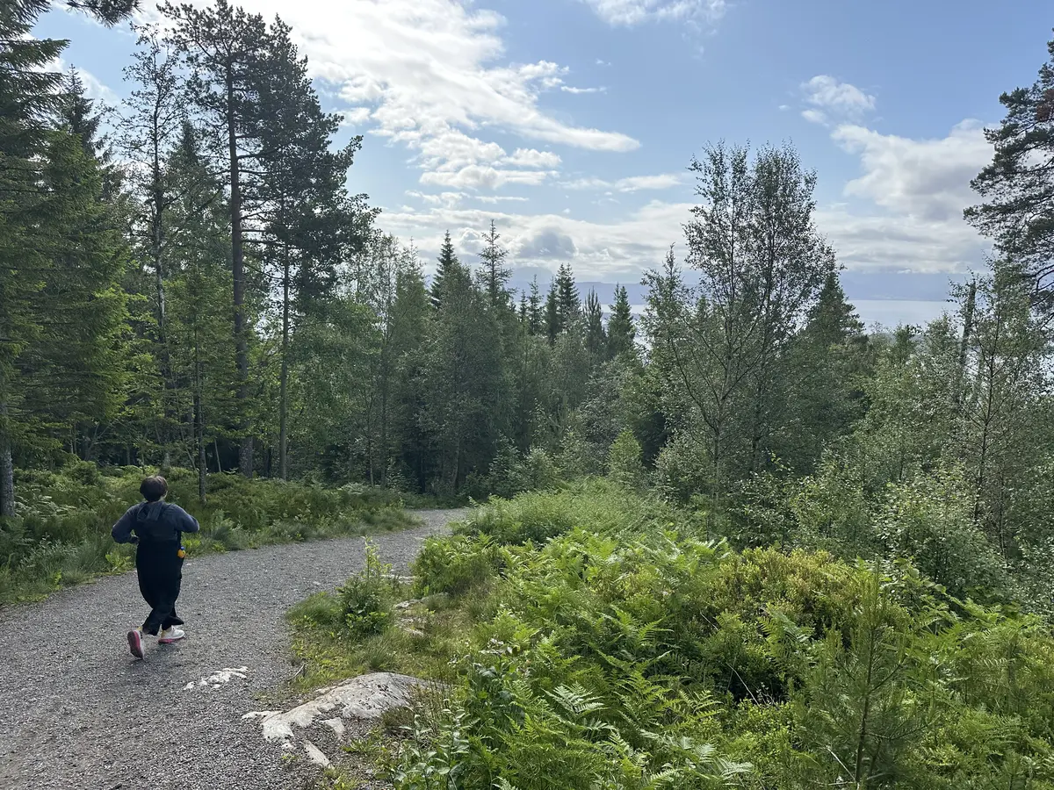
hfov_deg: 71.6
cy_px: 395
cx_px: 527
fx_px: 731
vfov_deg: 56.8
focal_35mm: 24
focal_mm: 6.86
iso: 80
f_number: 1.78
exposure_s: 1/4348
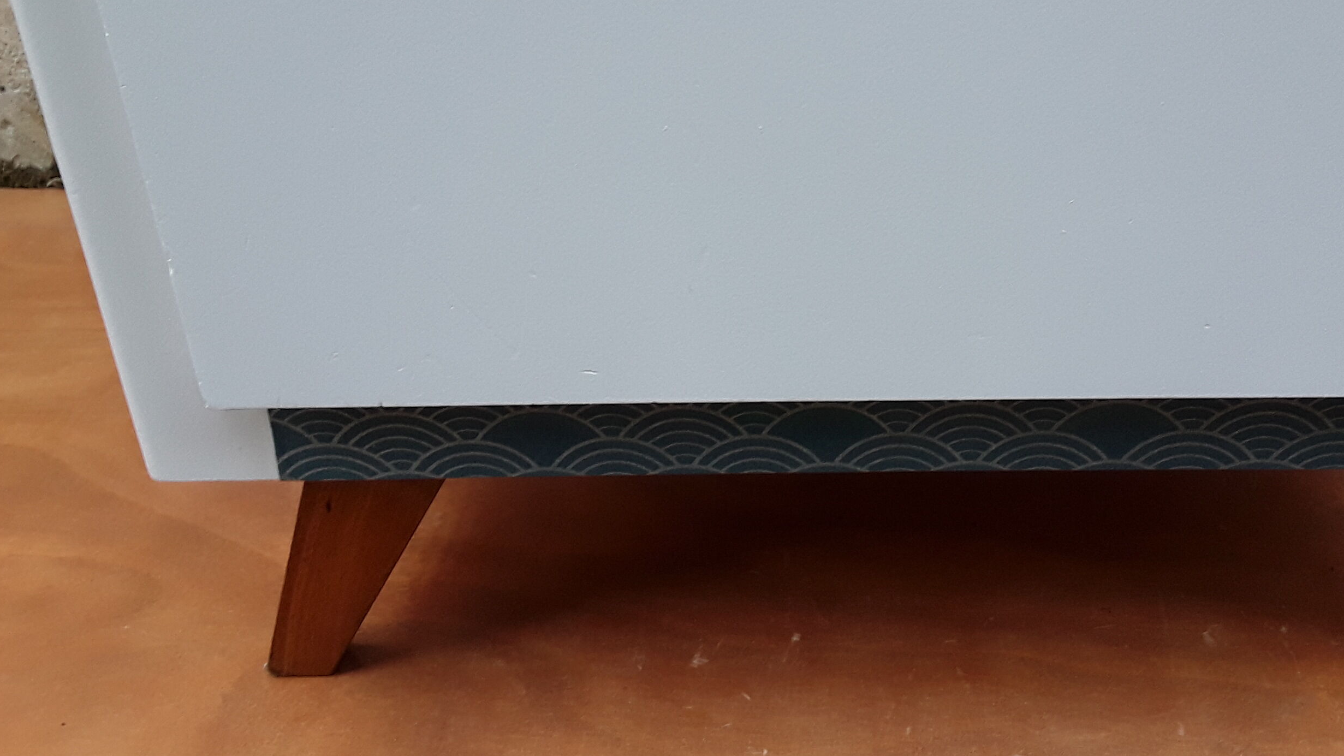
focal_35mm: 39
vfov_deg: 30.3
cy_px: 294
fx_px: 1390
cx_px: 807
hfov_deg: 51.3
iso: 50
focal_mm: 2.91
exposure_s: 1/33
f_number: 1.9
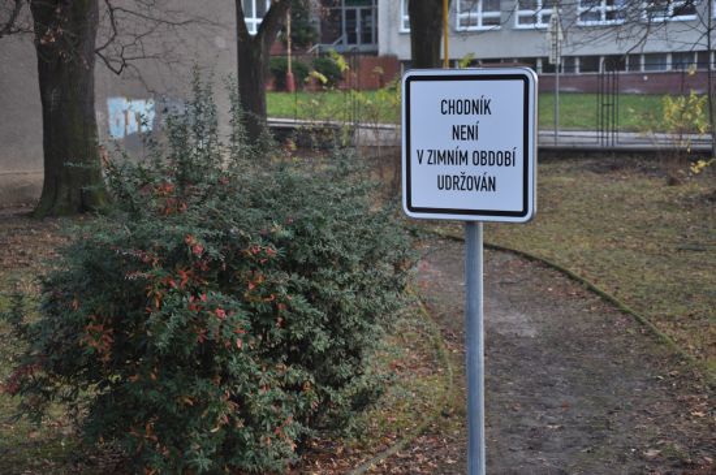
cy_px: 238
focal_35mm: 87
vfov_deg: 15.7
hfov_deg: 23.4
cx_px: 358
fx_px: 1728
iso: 500
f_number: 5
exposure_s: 1/40
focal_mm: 58
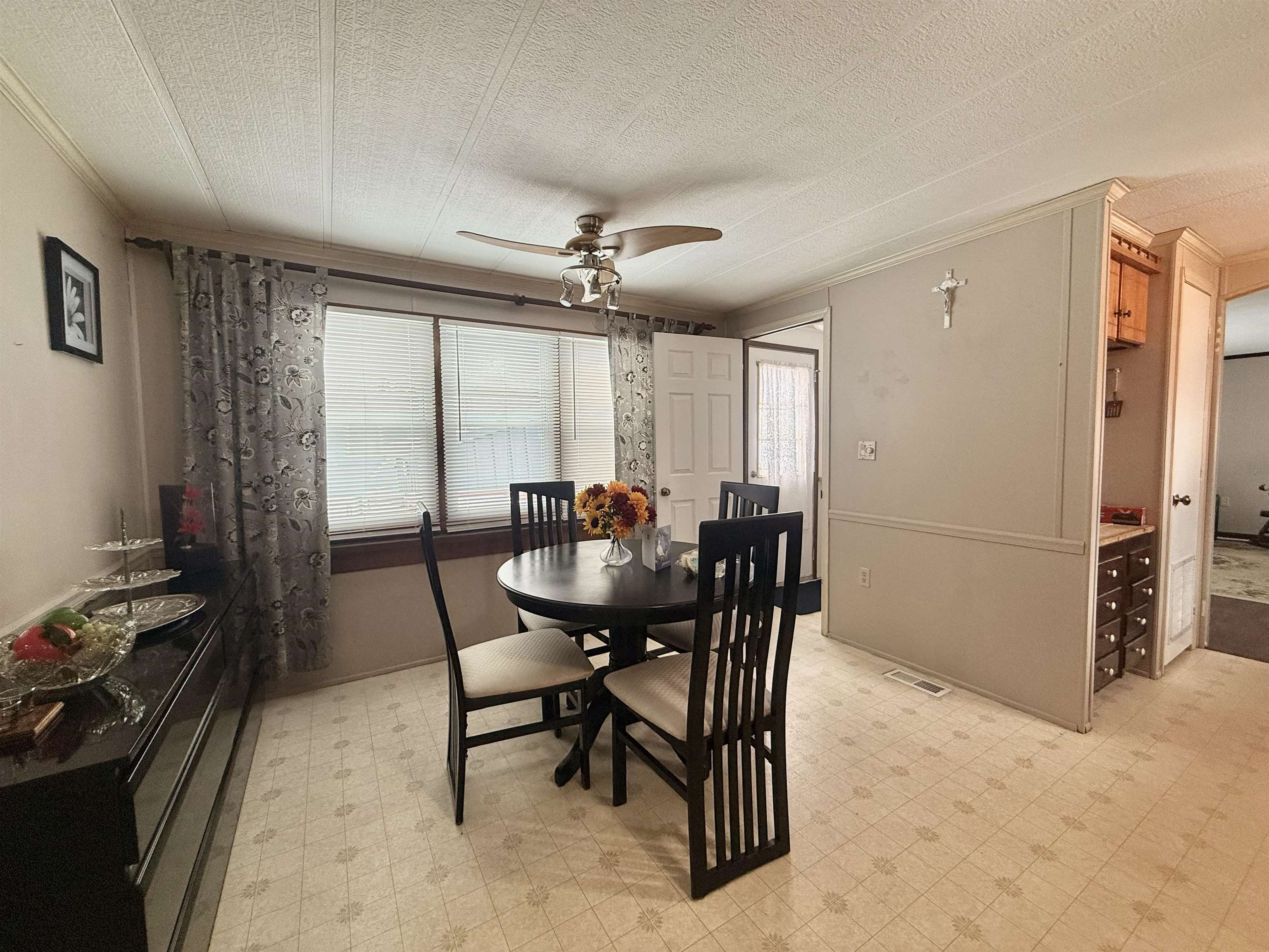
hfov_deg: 102.1
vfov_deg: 85.7
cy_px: 476
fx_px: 513
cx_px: 634
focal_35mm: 14
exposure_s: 1/120
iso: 125
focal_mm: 2.22
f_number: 2.2
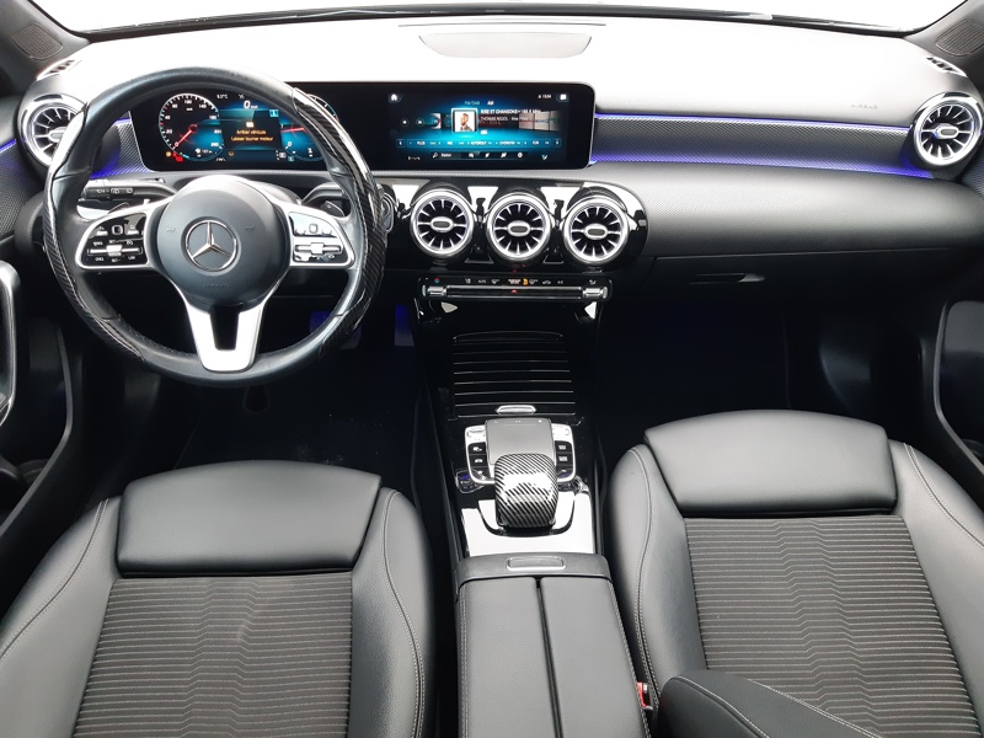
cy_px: 369
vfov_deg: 53.1
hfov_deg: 67.3
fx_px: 739
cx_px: 492
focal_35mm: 26
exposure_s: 1/50
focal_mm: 3.92
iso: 250
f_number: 1.7
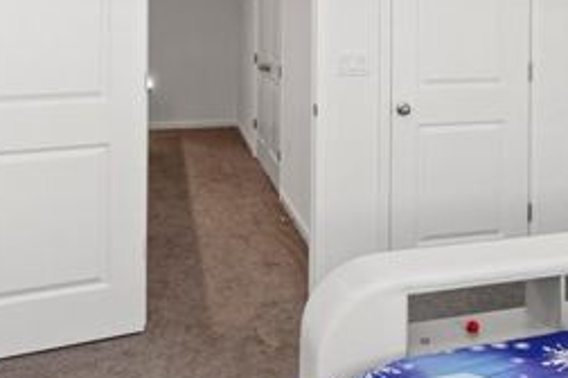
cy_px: 37
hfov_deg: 45.3
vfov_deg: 30.5
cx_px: 402
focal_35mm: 42
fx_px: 663
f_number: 7.1
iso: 100
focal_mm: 10
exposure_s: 1/6
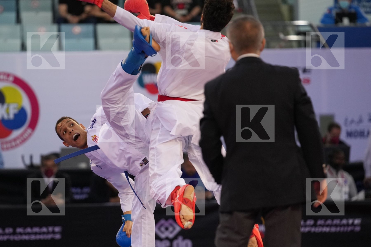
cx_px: 186
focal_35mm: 300
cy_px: 124
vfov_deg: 4.6
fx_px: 3091
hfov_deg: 6.9
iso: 2000
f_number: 2.8
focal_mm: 200
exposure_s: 1/1000
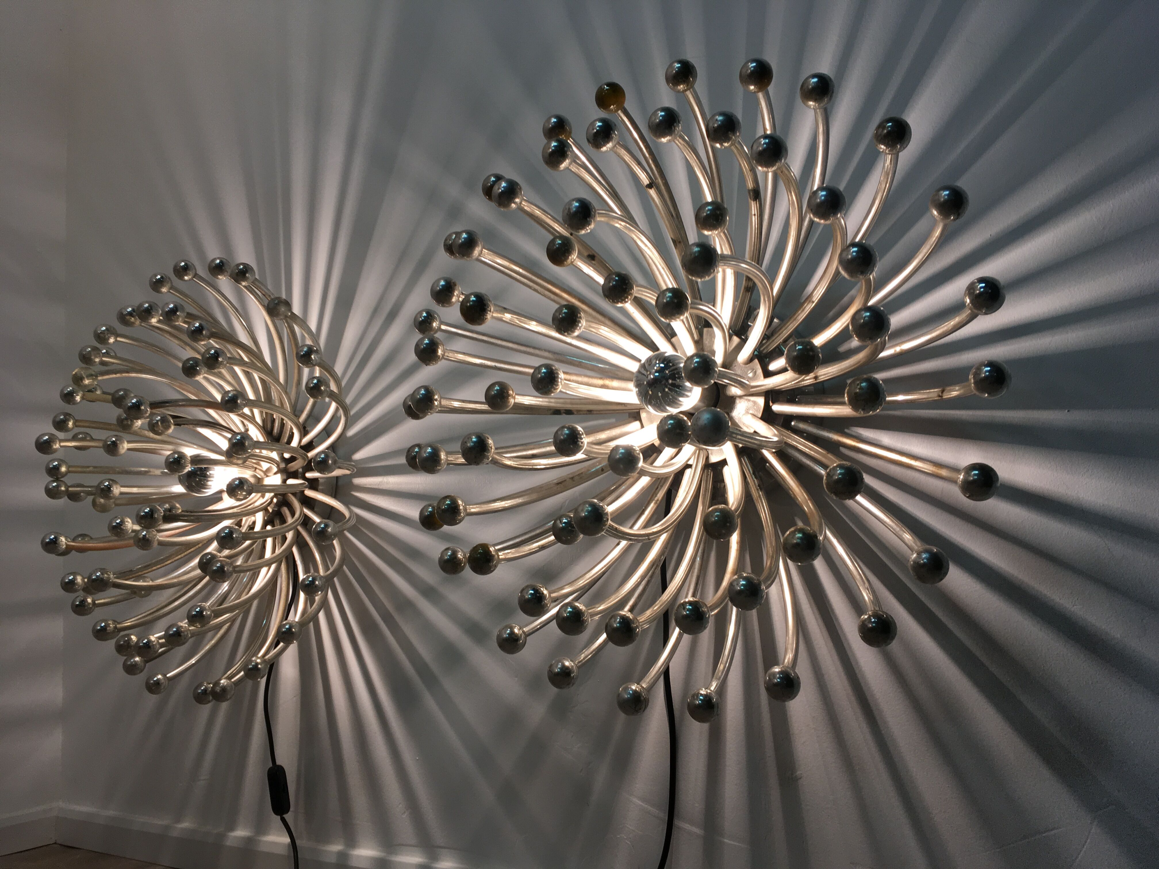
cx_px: 580
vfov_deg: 48.2
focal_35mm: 29
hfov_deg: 61.7
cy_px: 434
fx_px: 971
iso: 32
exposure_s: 1/50
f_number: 2.2
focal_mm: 4.15
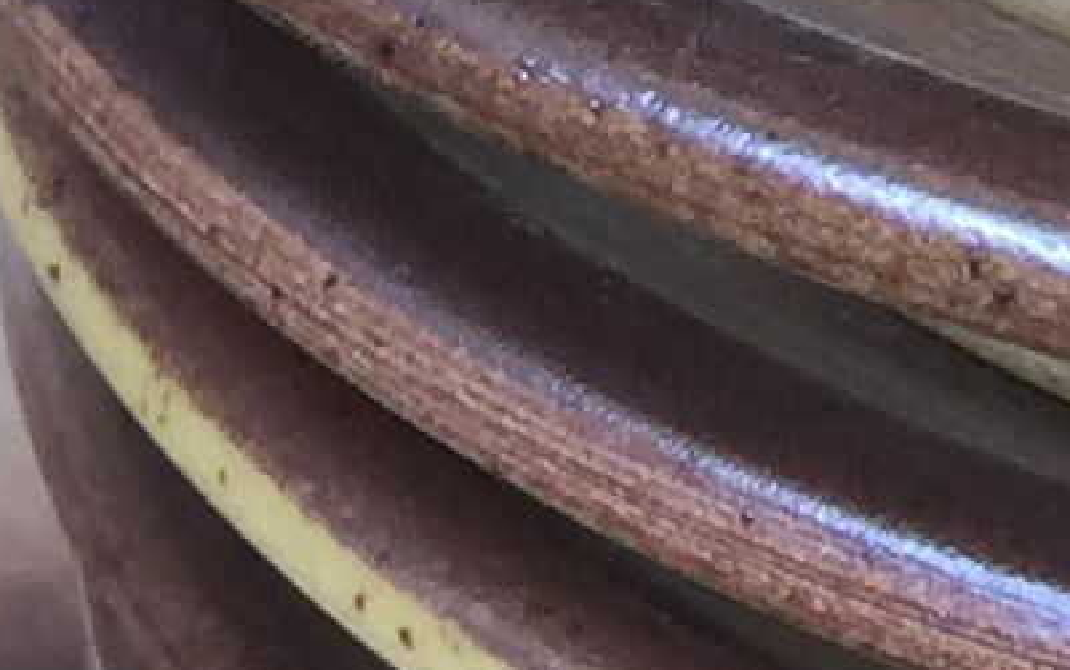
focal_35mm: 250
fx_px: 7293
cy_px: 667
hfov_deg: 7.7
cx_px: 2764
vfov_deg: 5.2
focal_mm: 4.15
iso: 32
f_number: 2.2
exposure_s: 1/33
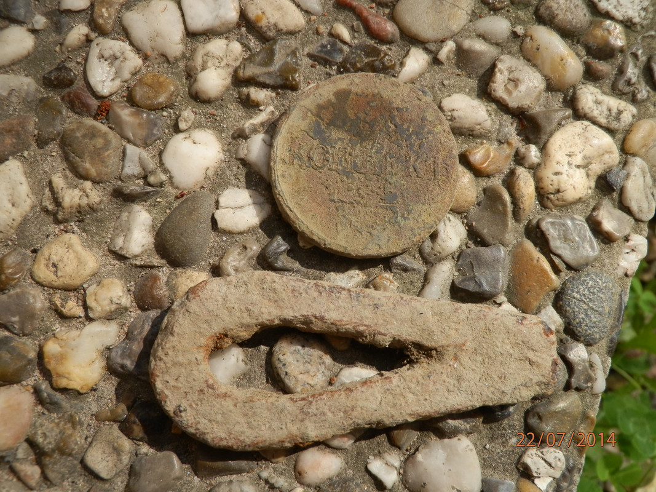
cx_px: 328
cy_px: 246
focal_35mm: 34
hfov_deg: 54.0
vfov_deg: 41.8
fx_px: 644
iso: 80
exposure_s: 1/125
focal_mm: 6.17
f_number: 3.5
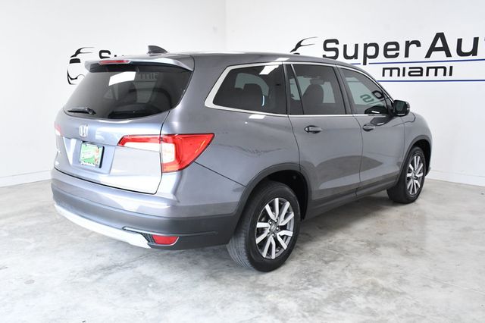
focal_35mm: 34
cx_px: 242
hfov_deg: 55.8
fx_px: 458
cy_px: 162
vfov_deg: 38.8
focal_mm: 23
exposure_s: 1/320
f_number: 9
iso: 2500
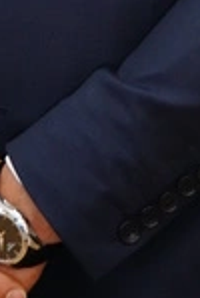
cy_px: -524
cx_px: 59
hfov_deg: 3.4
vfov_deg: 4.9
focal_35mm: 403
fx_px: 3343
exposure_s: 1/125
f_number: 5.6
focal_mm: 70
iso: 1250
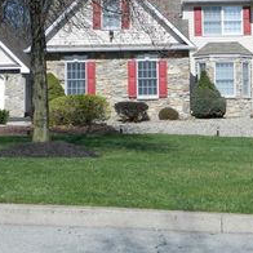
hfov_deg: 24.6
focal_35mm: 70
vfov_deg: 24.4
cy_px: 63
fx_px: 579
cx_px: 160
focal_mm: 5.6
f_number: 9.1
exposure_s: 1/250
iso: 110
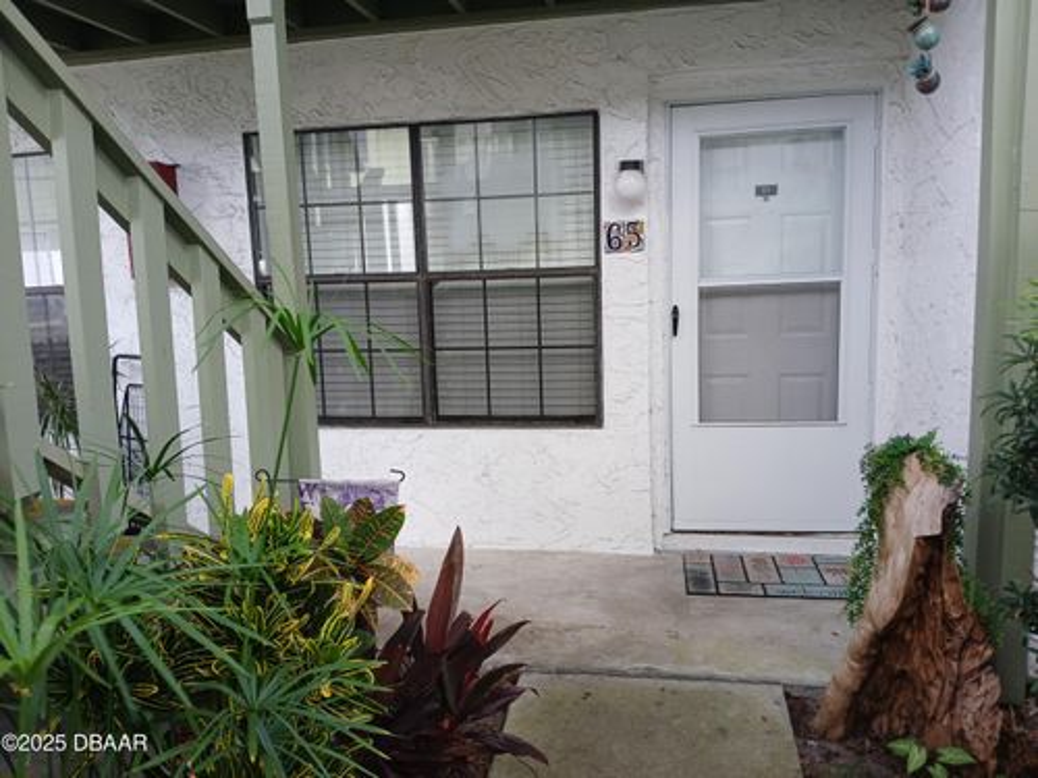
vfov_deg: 53.1
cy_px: 389
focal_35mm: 26
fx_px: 780
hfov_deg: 67.3
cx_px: 519
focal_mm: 3.98
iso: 32
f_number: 1.8
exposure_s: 1/100
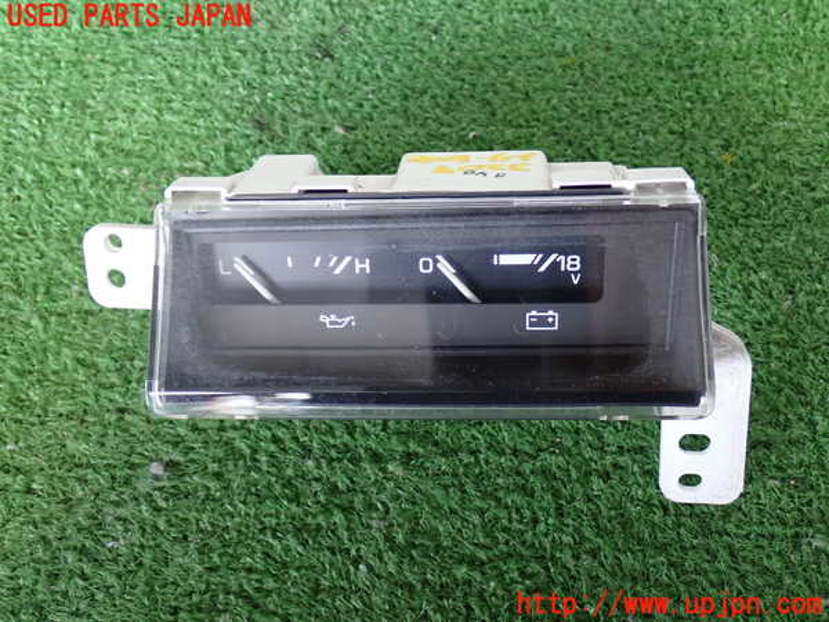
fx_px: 982
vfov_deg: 35.1
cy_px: 311
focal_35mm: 41
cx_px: 414
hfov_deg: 45.8
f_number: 2.8
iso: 400
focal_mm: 7.31
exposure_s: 1/40
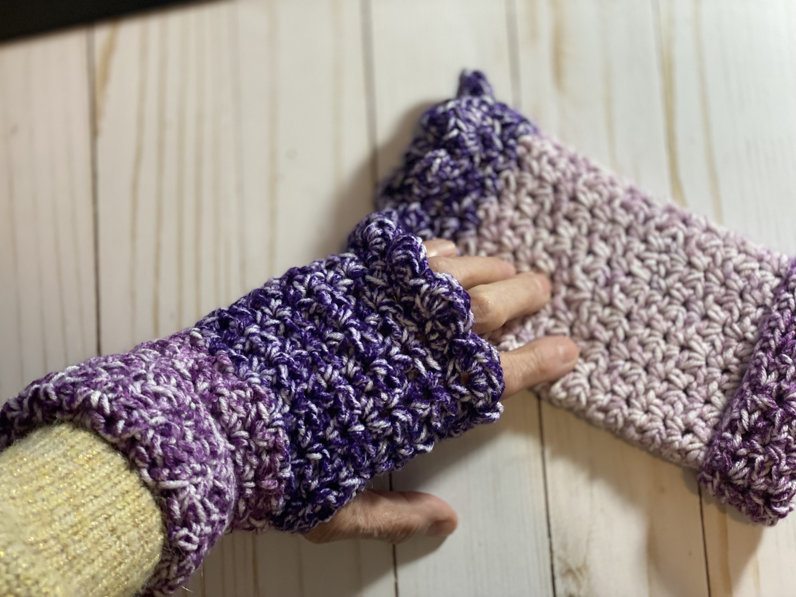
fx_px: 1196
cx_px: 398
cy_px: 298
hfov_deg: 36.8
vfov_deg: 28.0
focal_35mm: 52
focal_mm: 6
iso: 200
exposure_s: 1/120
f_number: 2
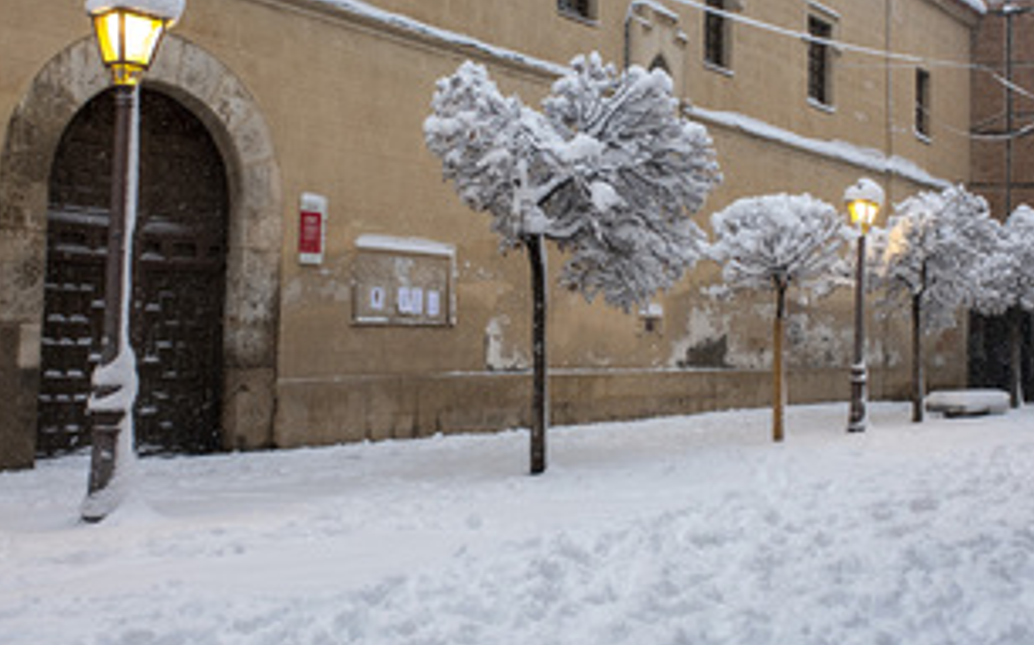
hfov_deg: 47.2
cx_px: 554
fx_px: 1183
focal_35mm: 42
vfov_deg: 30.4
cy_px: 253
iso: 800
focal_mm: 28
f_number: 4.5
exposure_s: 1/200
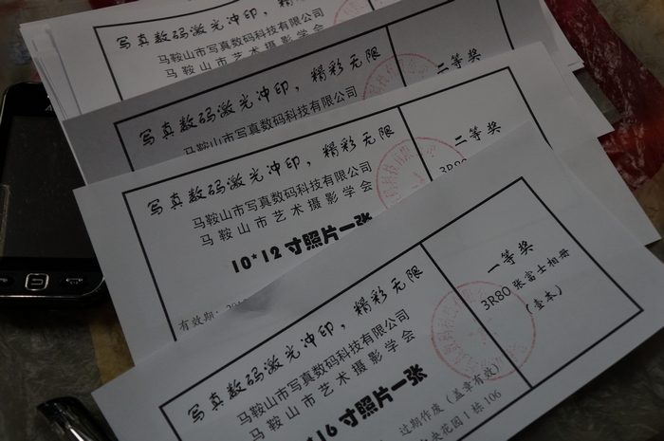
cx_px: 332
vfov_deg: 23.7
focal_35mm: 57
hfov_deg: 35.1
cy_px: 220
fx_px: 1050
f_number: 4.5
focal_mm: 38
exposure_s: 1/60
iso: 250
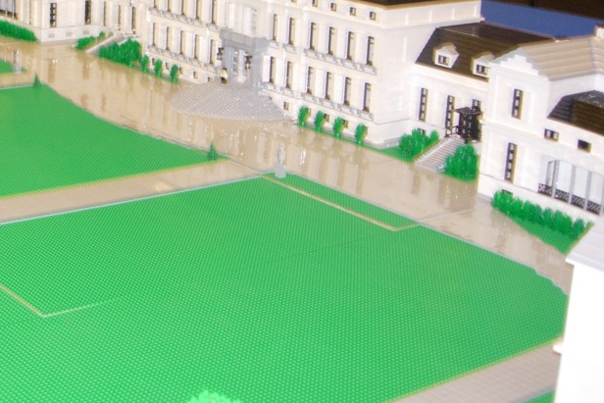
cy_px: 49
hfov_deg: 25.4
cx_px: 52
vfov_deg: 17.5
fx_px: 1292
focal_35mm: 77
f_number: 2.8
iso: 94
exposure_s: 1/11.3
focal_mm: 7.8
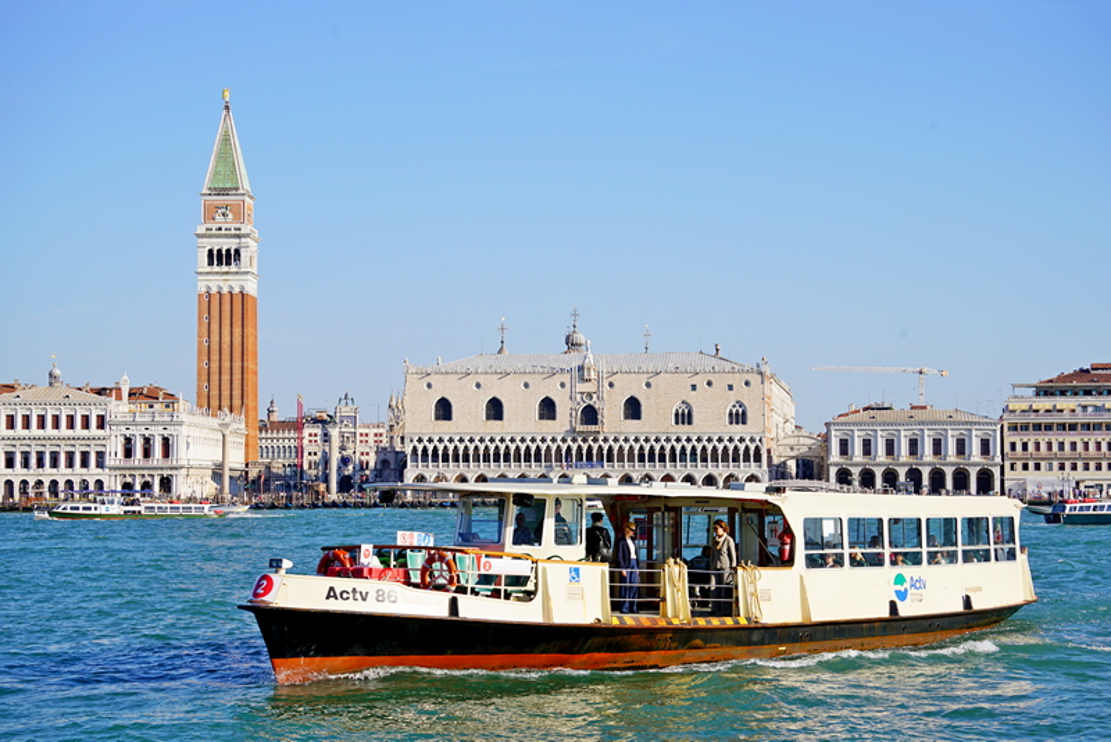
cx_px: 556
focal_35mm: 70
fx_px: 2161
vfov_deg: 19.5
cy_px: 371
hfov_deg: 28.8
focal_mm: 70
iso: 100
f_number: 11
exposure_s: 1/200
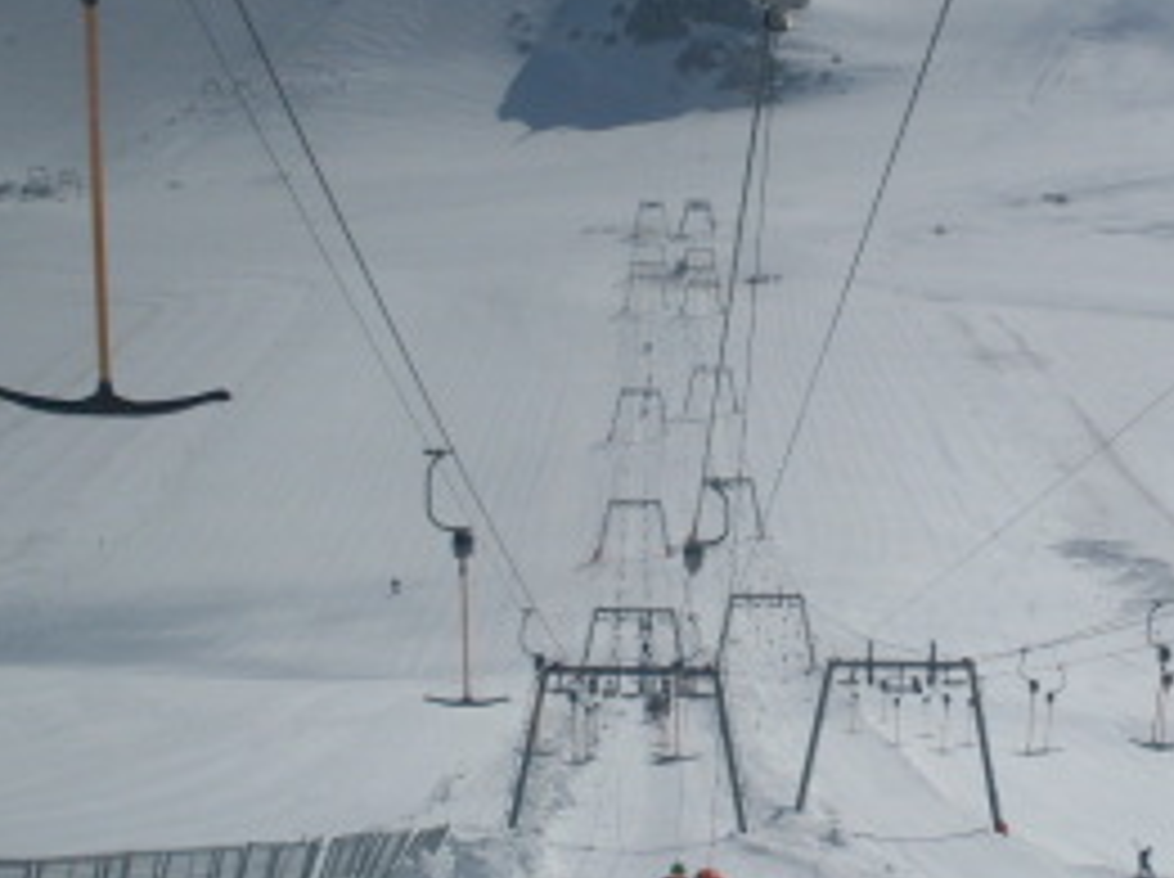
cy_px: 365
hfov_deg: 27.5
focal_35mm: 70
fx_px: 2371
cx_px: 855
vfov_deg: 20.9
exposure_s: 1/1500
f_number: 8.4
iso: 80
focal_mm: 6.3
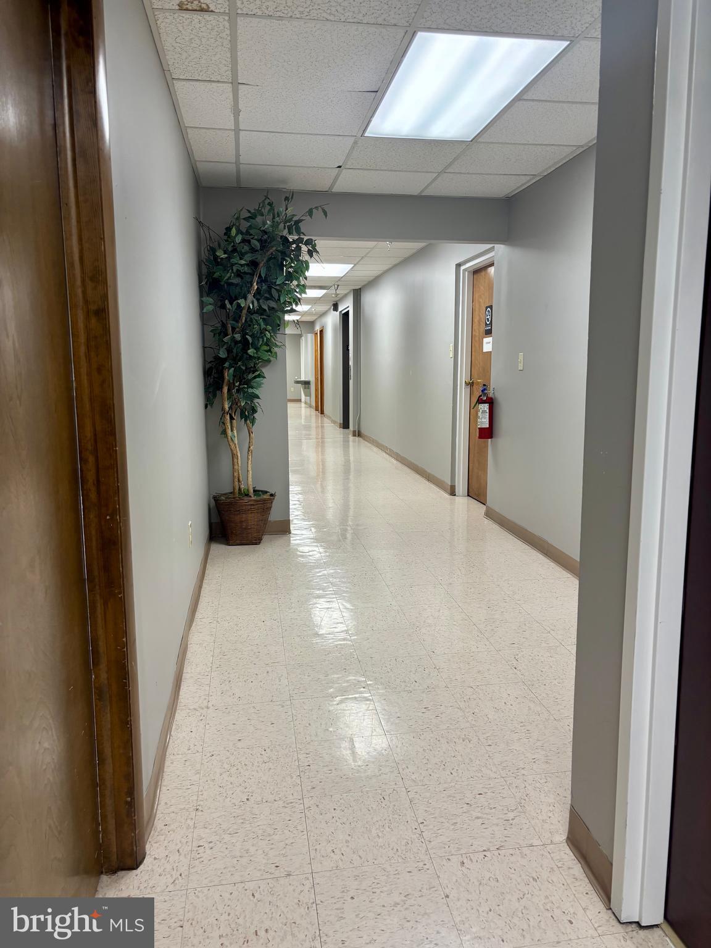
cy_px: 474
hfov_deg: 53.1
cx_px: 356
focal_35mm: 26
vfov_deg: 67.3
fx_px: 712
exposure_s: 1/120
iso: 125
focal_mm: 5.96
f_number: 1.6
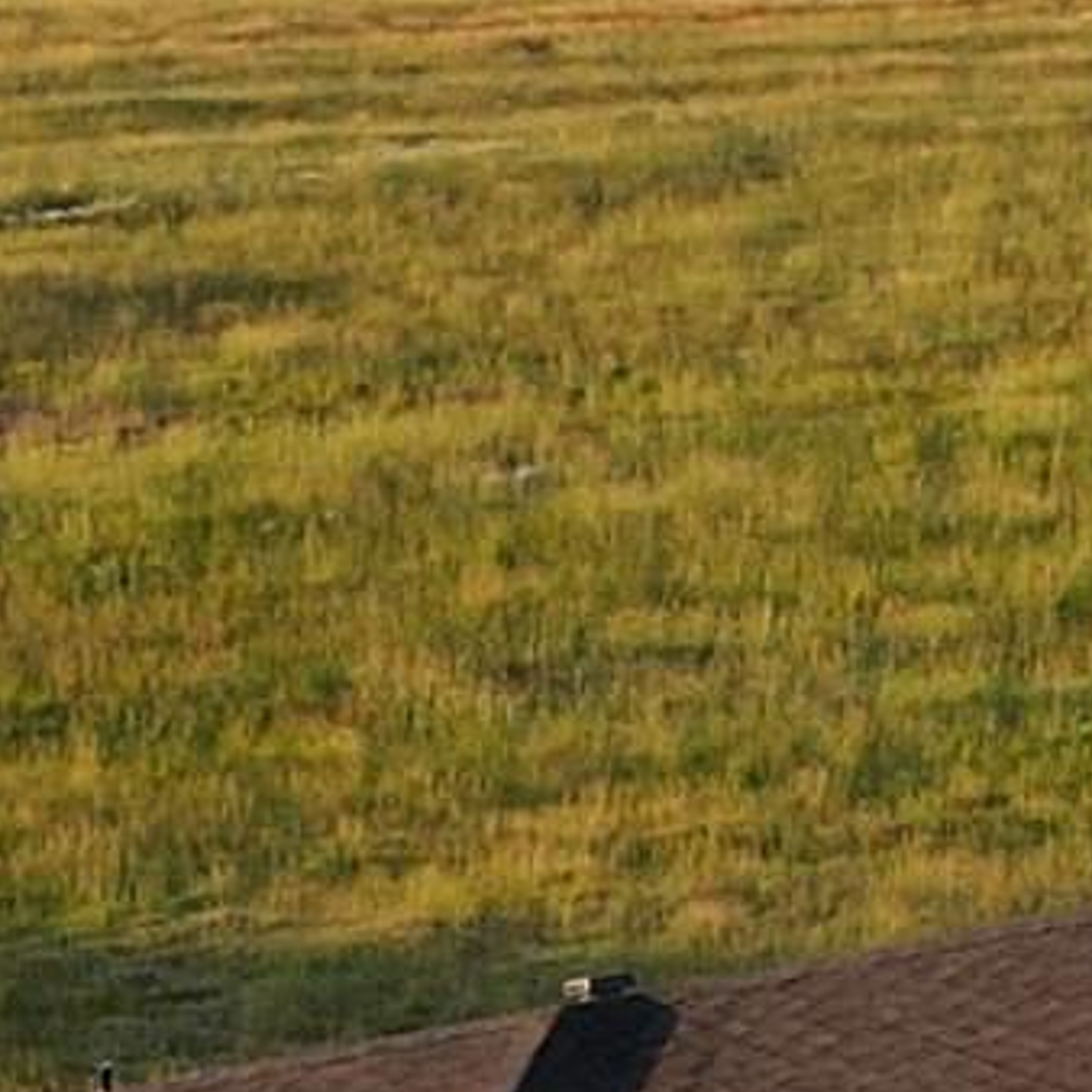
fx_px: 6888
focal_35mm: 193
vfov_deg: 9.0
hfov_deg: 9.0
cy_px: 1031
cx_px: 1076
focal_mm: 4.5
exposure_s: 1/125
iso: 100
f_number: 2.8
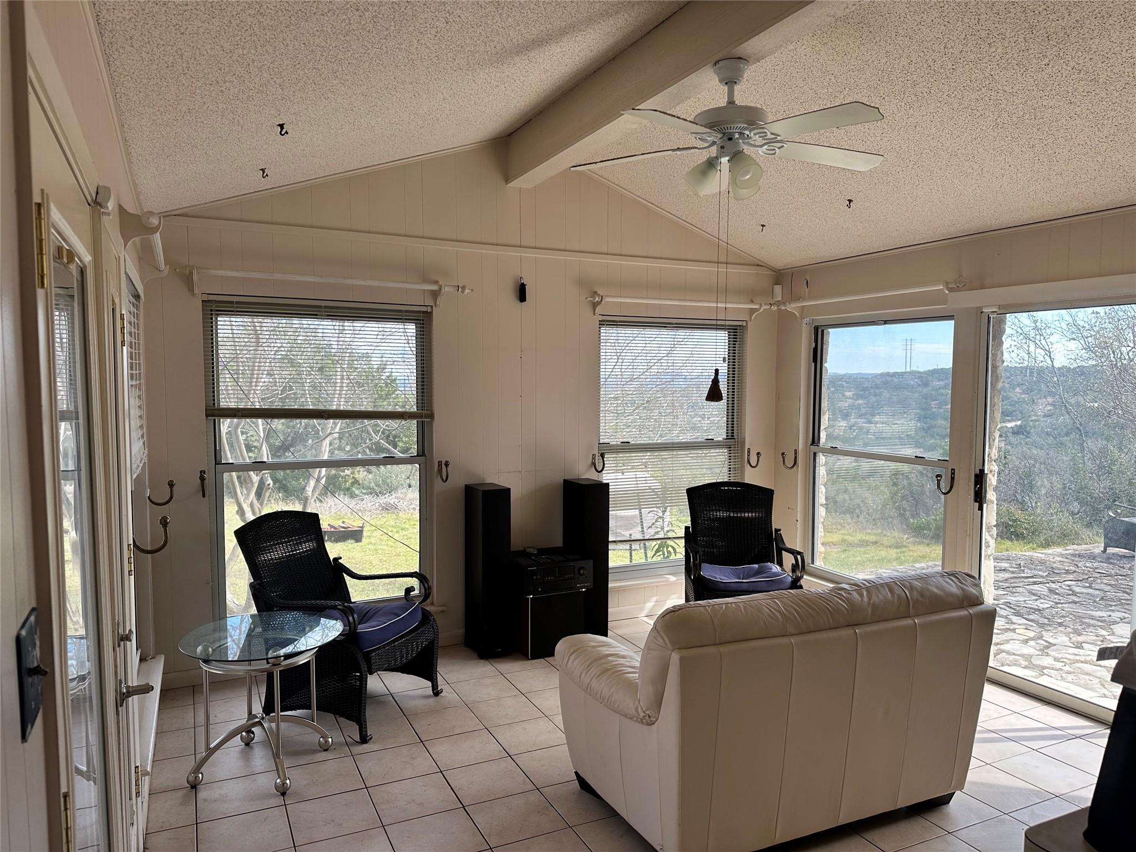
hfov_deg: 71.6
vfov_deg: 56.8
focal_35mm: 24
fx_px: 788
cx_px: 568
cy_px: 426
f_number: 1.78
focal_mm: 6.86
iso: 80
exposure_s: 1/389
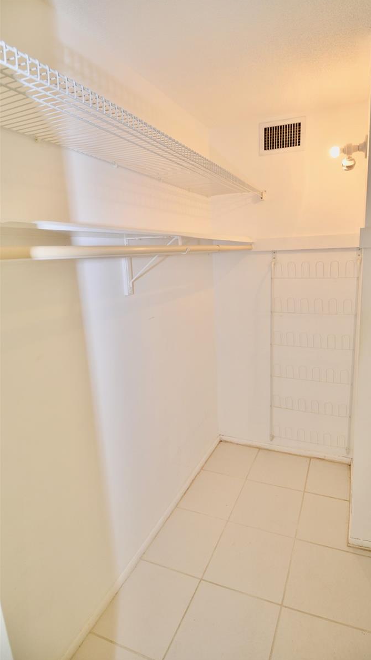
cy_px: 329
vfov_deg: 89.6
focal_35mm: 19
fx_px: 332
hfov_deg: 58.0
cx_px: 220
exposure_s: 1/60
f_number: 4
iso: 280
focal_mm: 12
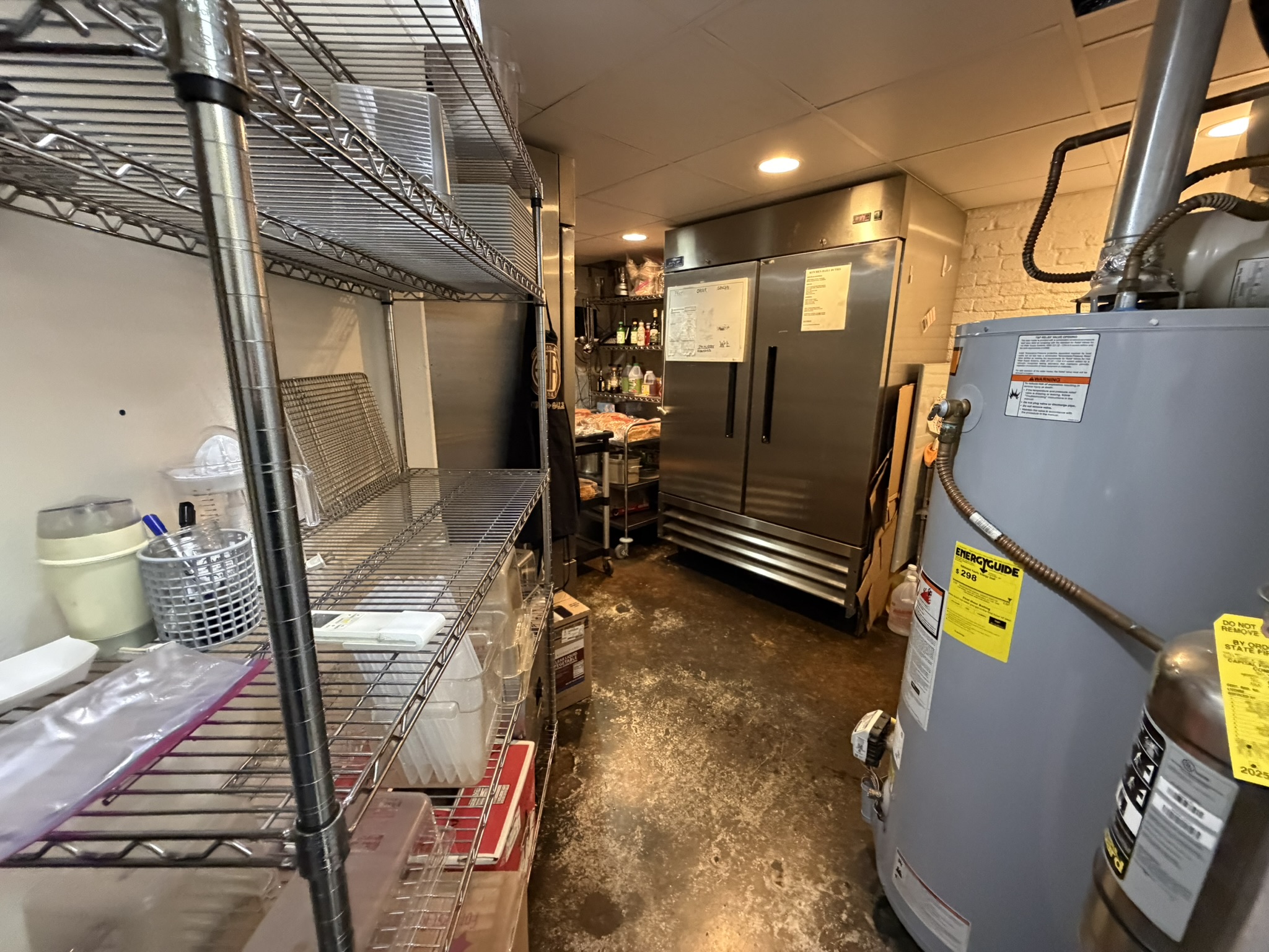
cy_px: 476
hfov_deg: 102.1
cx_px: 634
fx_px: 513
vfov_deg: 85.7
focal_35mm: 14
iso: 800
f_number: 2.2
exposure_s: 1/60
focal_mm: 2.22
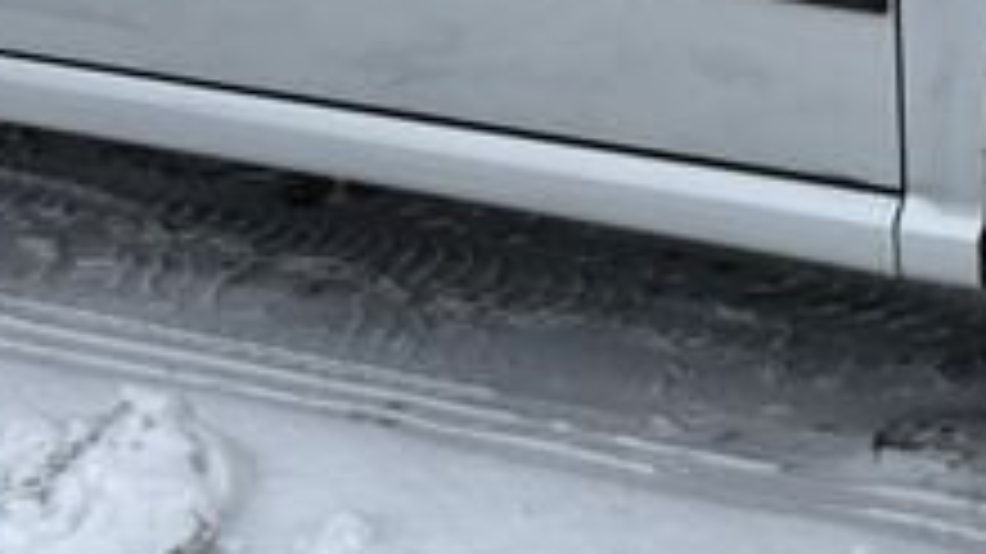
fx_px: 3188
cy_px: -356
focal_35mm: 122
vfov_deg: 9.6
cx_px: 797
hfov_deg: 17.4
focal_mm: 6.76
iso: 80
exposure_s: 1/868
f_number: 1.78
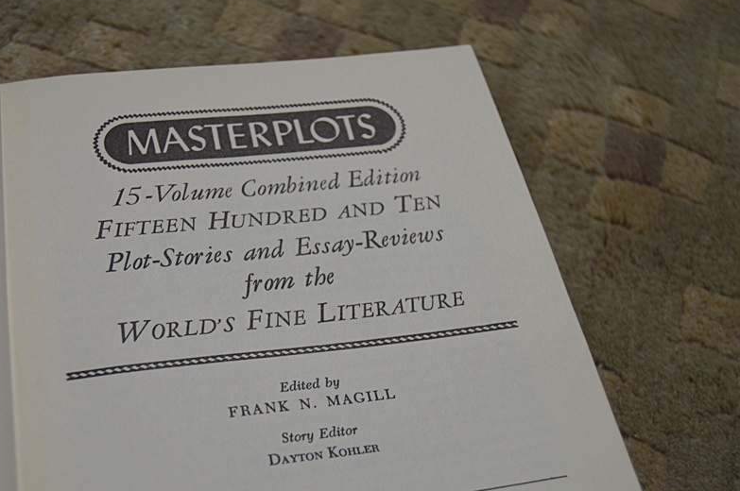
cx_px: 306
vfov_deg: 29.1
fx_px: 944
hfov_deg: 42.6
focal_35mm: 46
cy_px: 299
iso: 450
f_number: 3.8
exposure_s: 1/60
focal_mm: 24
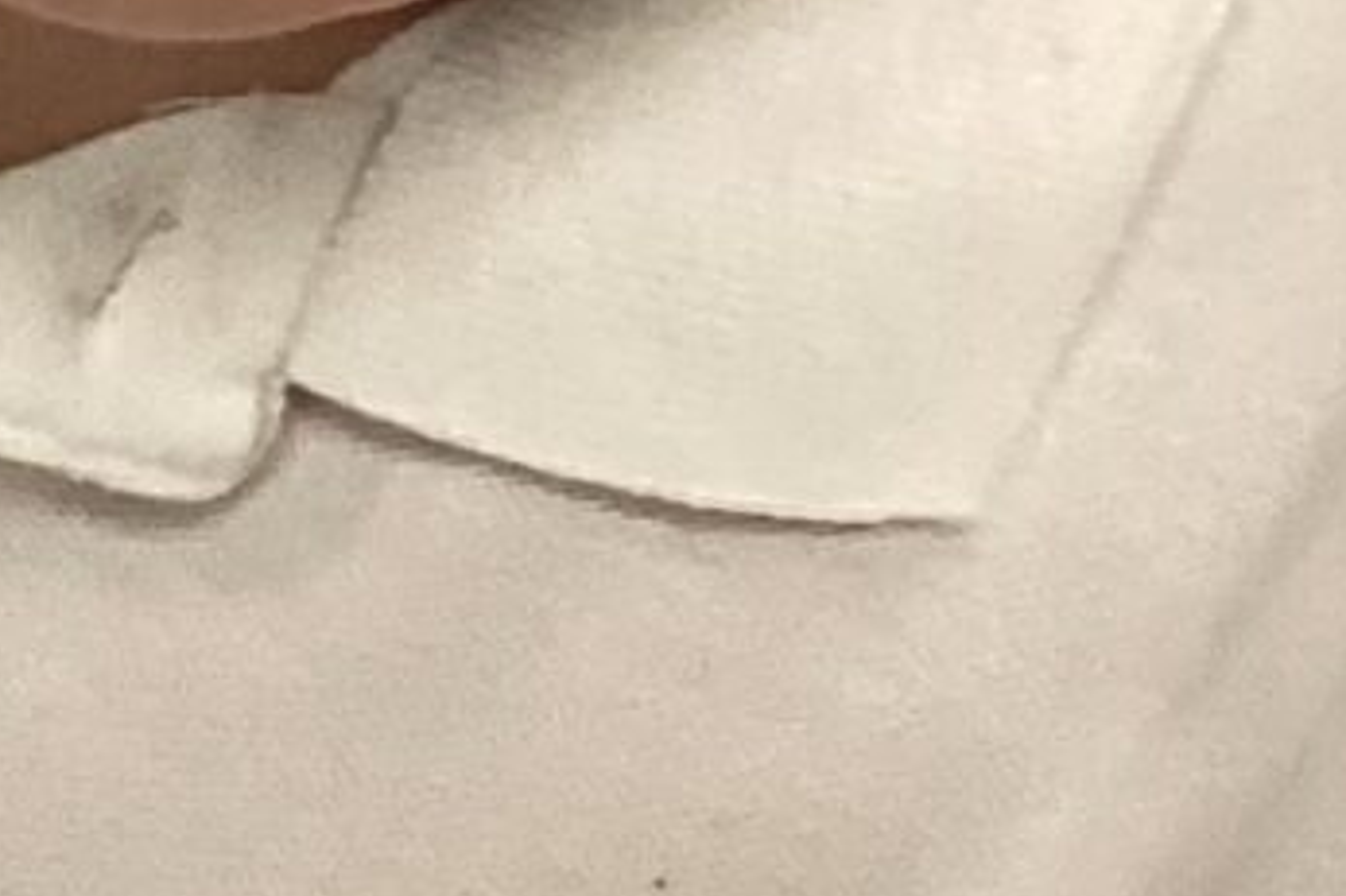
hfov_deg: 7.2
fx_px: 8894
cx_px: -3413
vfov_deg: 5.8
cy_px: 182
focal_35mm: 238
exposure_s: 1/50
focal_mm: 3.3
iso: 125
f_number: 2.4
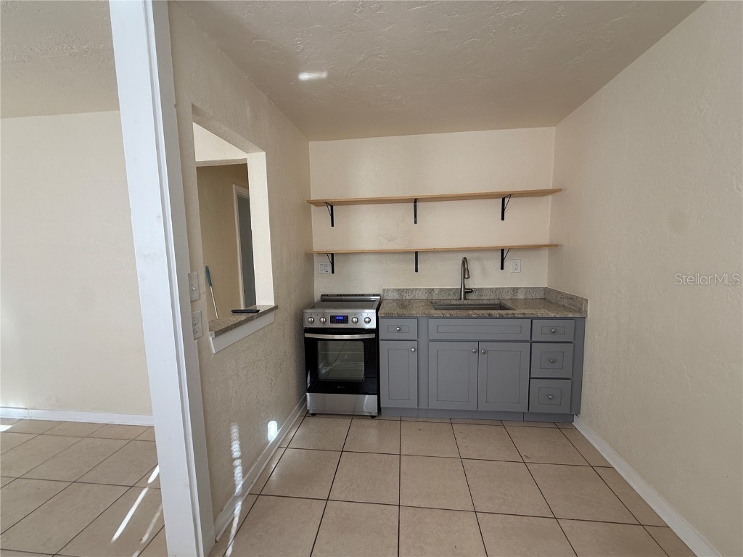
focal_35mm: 14
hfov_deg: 102.1
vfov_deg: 85.7
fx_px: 300
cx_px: 372
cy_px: 278
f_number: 2.2
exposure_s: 1/99
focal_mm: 2.22
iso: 100
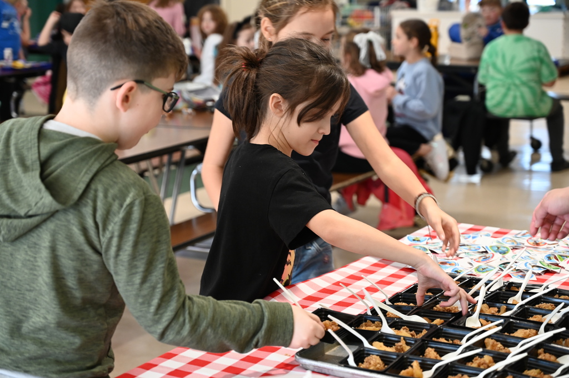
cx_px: 284
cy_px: 189
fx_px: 1105
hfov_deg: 28.9
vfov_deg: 19.4
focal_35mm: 70
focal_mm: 70
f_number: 4
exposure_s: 1/125
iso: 1250
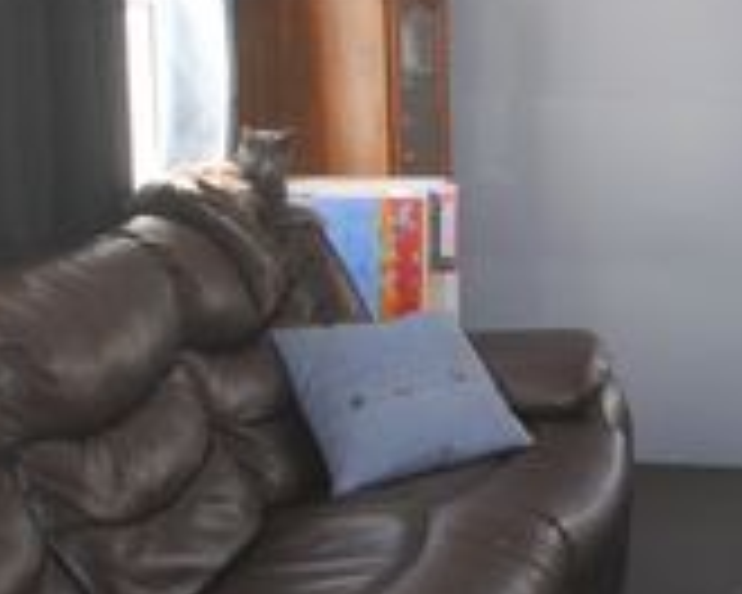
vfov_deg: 21.2
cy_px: 241
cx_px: 576
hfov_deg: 26.0
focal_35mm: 72
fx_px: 1581
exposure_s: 1/60
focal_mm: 18
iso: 200
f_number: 3.5
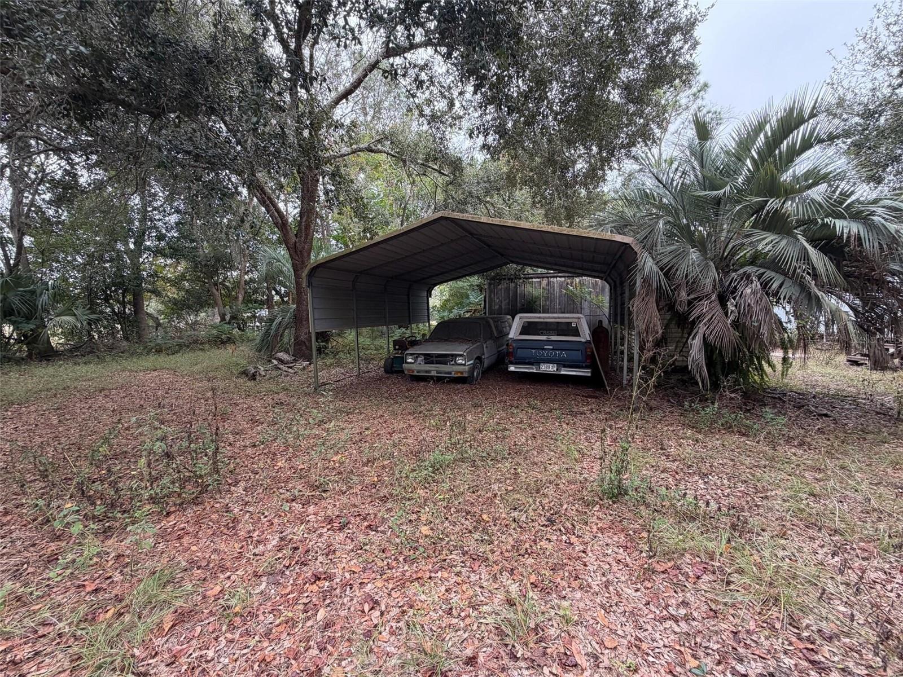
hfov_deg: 102.1
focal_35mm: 14
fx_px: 365
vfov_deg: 85.7
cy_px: 338
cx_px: 452
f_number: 2.2
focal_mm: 2.22
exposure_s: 1/121
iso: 80
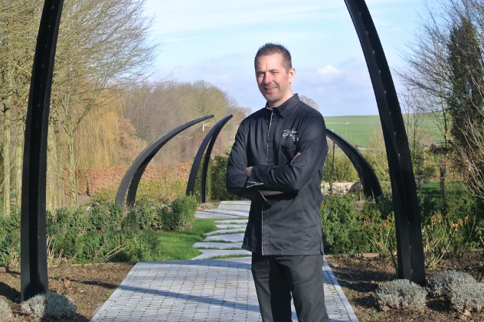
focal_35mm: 73
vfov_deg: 18.7
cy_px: 159
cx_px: 240
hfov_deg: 27.7
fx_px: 981
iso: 100
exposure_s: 1/250
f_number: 5.6
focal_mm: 26.7
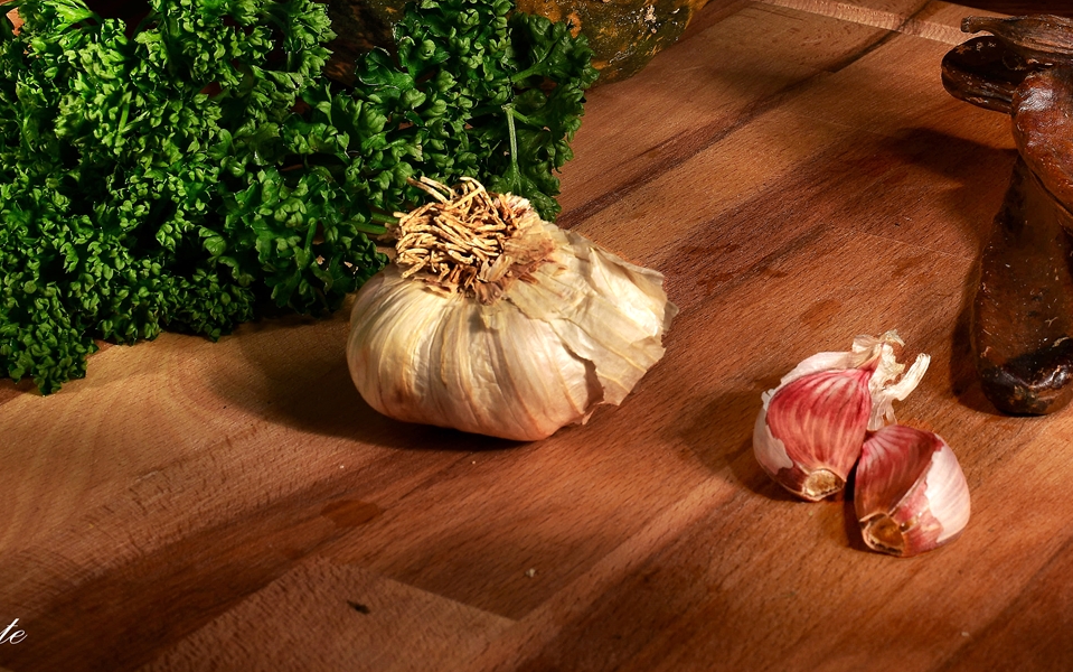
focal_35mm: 102
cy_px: -16
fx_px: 2984
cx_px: 803
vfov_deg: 12.7
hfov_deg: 20.2
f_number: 16
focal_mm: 50
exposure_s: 50.6
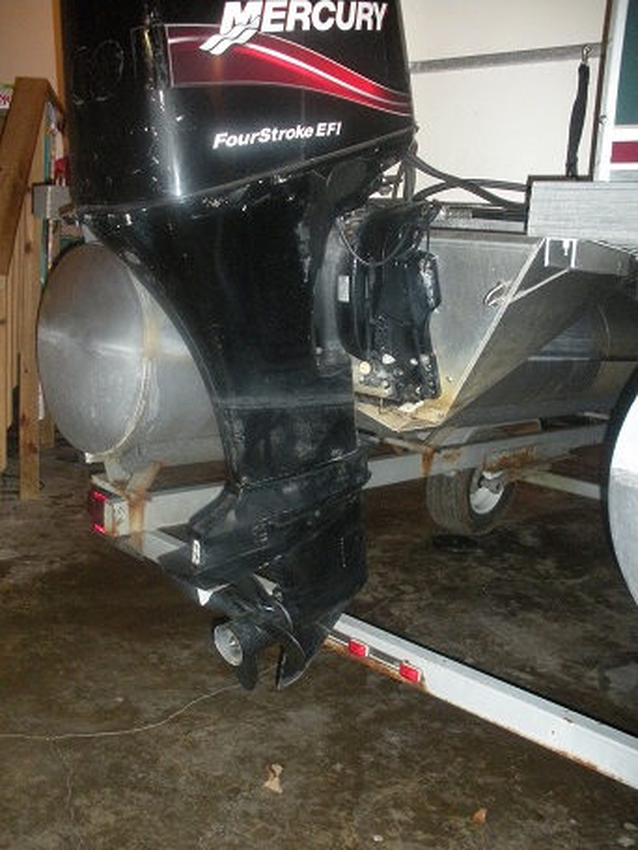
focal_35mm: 35
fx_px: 860
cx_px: 319
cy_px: 425
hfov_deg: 40.7
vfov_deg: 52.6
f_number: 3.5
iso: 588
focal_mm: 6.3
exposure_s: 1/60
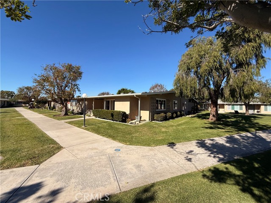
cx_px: 136
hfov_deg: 102.1
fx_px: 110
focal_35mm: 14
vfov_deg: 85.7
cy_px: 102
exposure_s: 1/2092
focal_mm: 2.22
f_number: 2.2
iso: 50
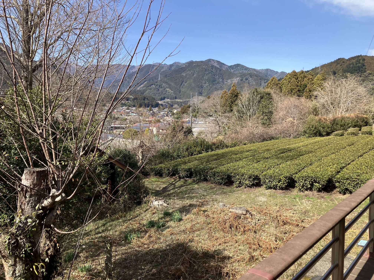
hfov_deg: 63.4
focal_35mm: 28
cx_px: 187
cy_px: 140
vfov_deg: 49.7
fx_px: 303
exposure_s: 1/1080
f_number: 1.8
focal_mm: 3.99
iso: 32
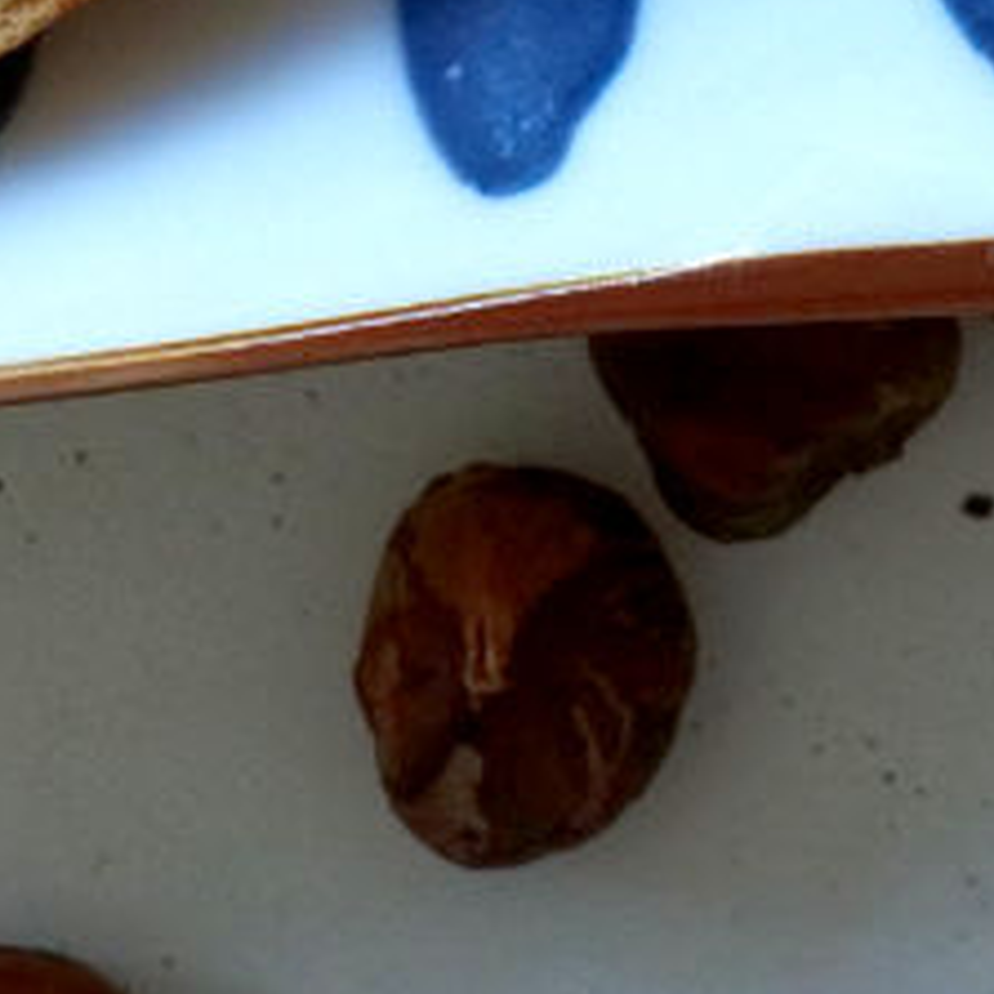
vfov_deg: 3.9
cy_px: -1667
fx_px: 14262
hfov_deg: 4.0
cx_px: 1123
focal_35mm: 439
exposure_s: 1/60
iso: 3200
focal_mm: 60
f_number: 9
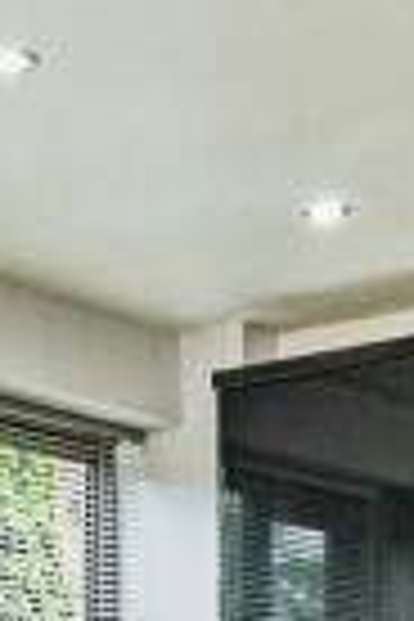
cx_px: -216
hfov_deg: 12.5
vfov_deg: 17.9
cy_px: 889
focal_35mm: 104
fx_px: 1794
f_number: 8
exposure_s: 1/60
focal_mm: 14
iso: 400
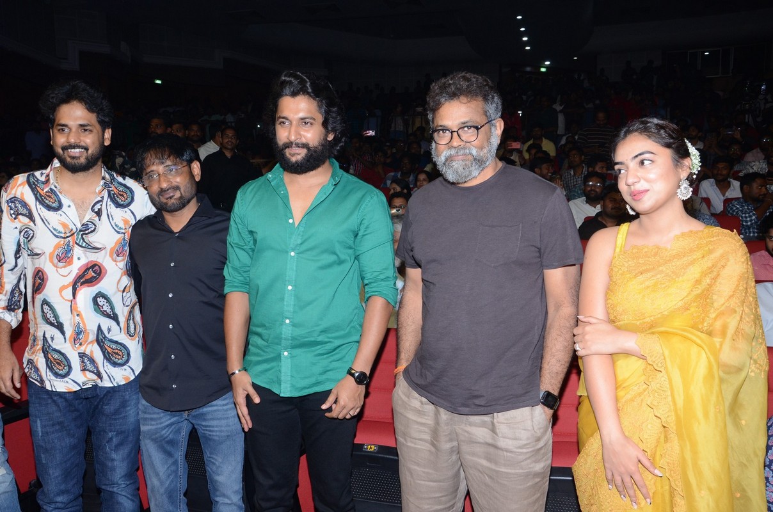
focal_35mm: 32
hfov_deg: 59.6
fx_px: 675
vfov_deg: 41.5
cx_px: 386
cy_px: 256
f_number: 8
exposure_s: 1/125
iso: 640
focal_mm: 21
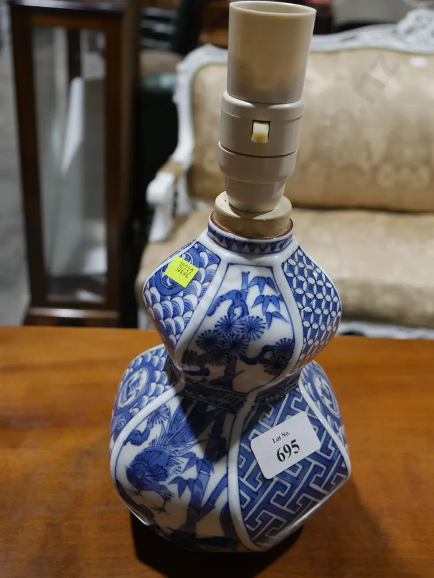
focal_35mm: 40
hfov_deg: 36.0
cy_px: 289
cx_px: 217
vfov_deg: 46.8
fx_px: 668
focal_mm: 20
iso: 250
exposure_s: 1/60
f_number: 4.4
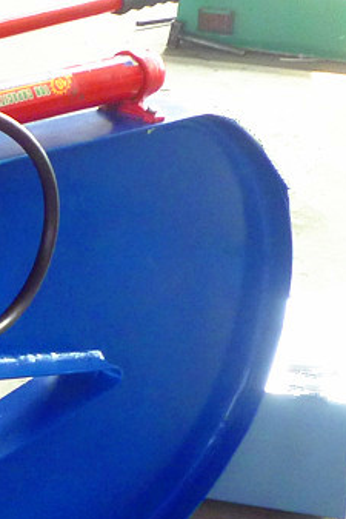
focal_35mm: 116
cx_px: -100
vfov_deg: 17.5
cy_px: 387
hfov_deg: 11.5
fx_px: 1670
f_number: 3.4
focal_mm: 5.3
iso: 200
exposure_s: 1/30
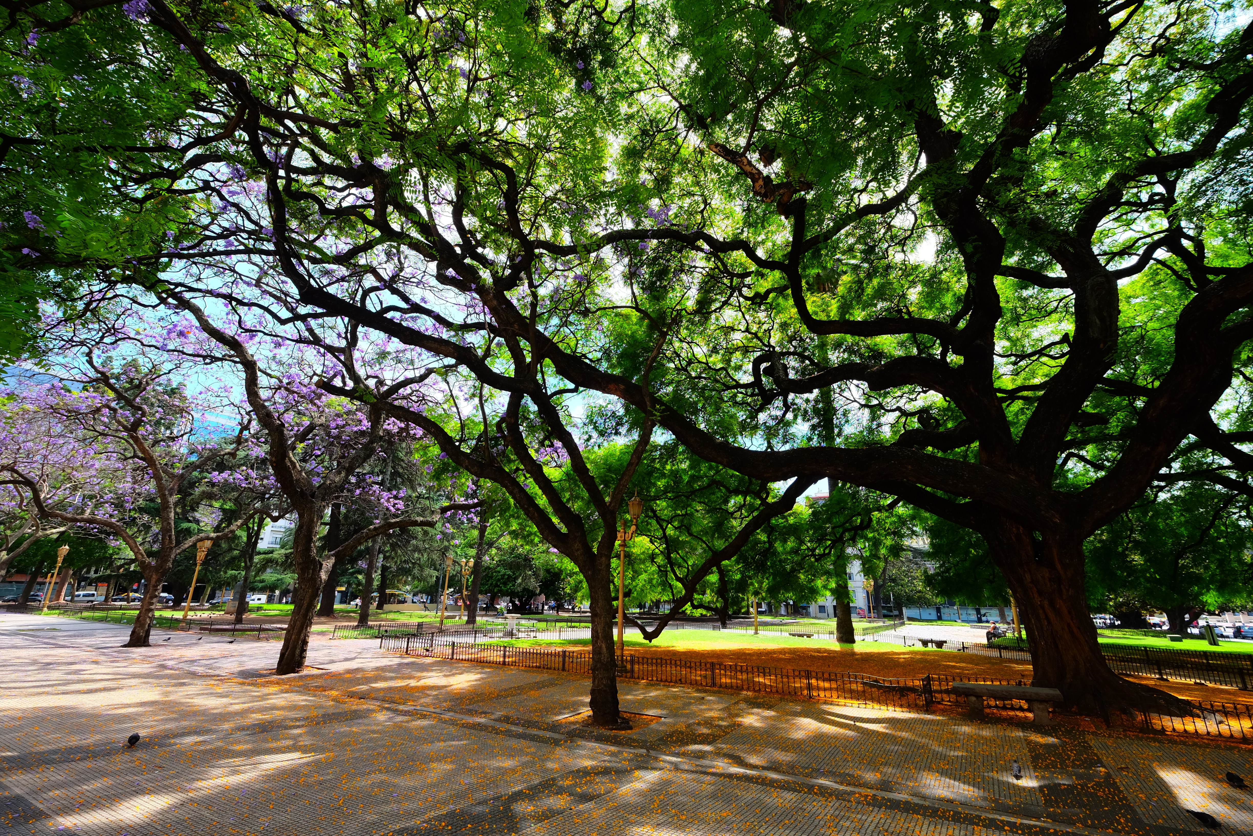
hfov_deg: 100.4
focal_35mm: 15
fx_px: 522
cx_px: 626
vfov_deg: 77.3
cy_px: 418
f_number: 5.6
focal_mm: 10
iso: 400
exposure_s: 1/320
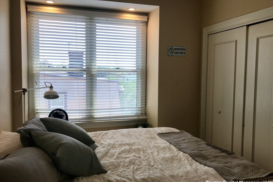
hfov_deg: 61.9
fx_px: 227
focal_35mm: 30
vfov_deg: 43.6
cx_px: 136
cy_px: 88
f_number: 1.8
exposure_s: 1/181
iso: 20
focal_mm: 3.99
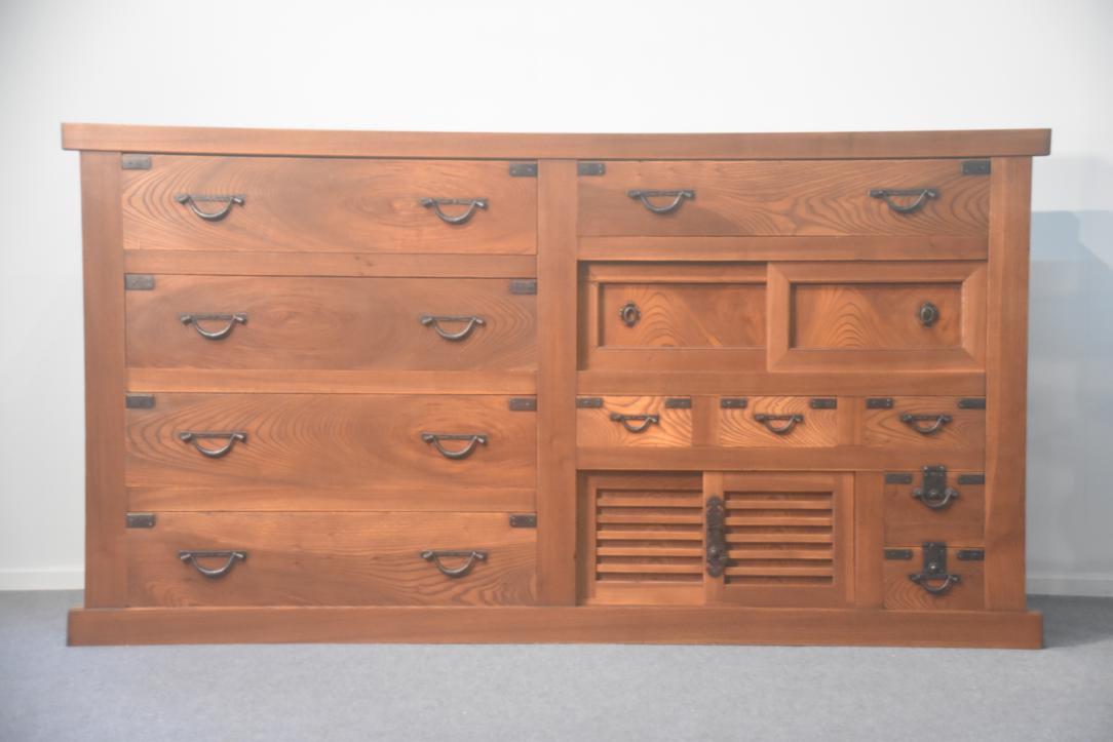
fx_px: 2412
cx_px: 556
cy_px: 371
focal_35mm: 78
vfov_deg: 17.5
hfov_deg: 26.0
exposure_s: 1/60
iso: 3200
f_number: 4.8
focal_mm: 52
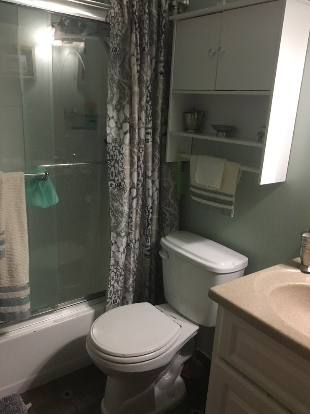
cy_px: 213
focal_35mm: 30
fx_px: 358
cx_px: 159
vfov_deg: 60.0
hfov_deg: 46.8
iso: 200
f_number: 2.2
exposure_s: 1/30
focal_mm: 4.15
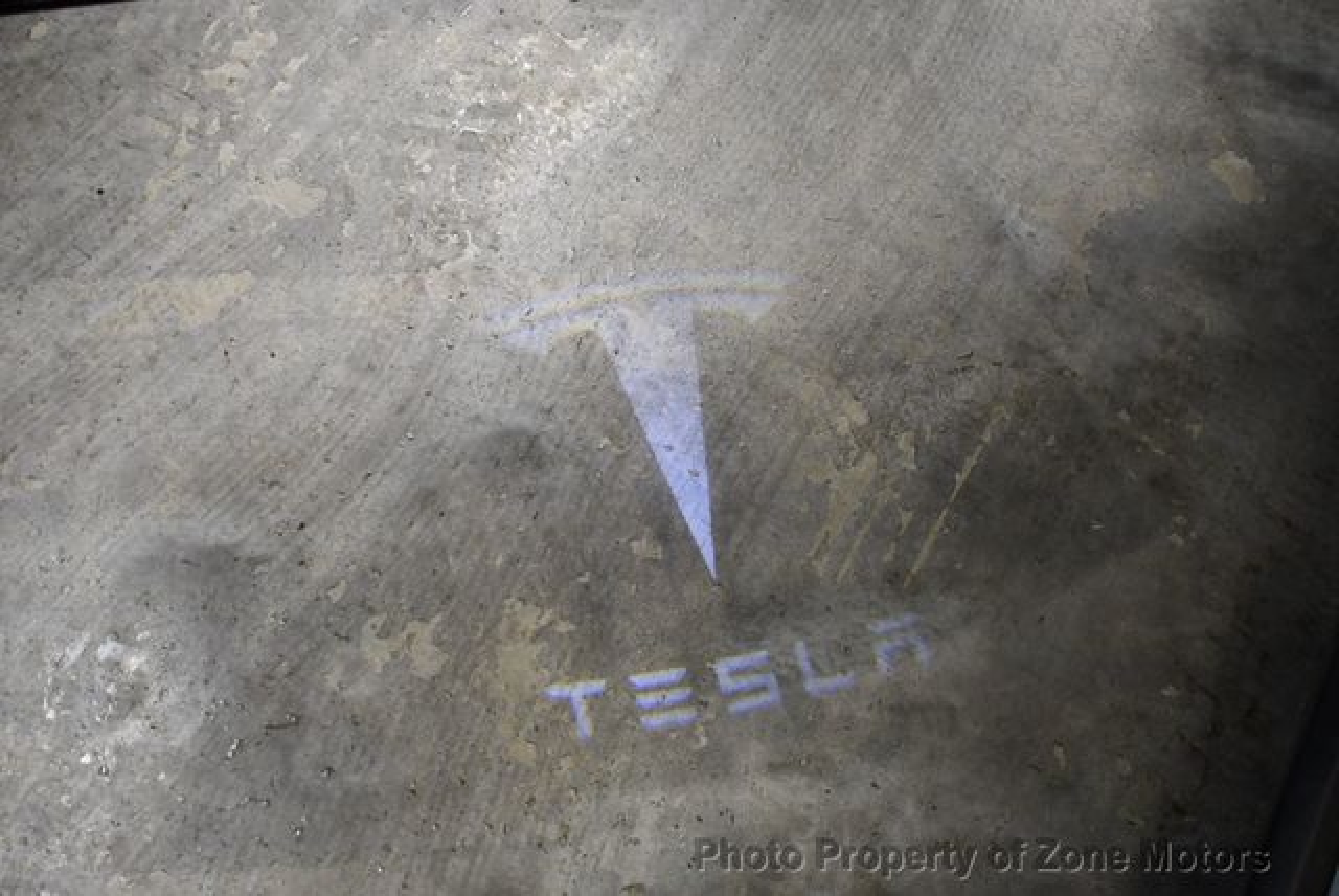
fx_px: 1712
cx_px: 670
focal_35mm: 46
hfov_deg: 42.7
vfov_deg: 29.3
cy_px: 448
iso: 1250
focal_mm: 23
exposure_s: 1/125
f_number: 3.8
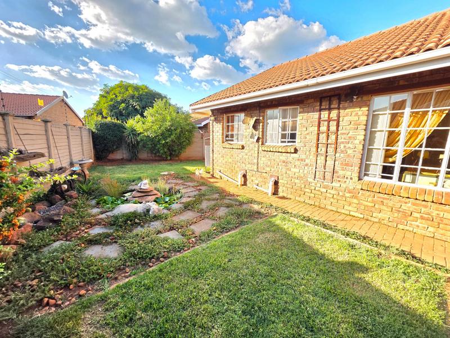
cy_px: 169
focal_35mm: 13
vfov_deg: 89.9
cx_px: 225
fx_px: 169
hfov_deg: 106.2
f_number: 1.9
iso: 40
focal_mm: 2.2
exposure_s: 1/714
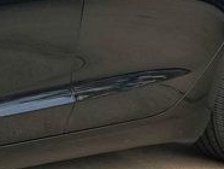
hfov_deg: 12.1
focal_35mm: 143
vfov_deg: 10.4
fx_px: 927
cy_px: 70
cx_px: -238
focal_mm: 4.3
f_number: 2.4
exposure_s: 1/384
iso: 50
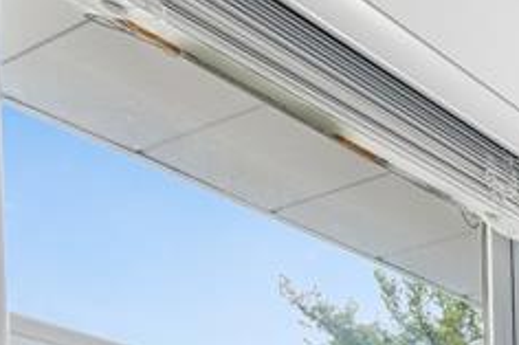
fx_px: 749
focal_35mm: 52
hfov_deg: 17.7
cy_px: 710
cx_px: 1113
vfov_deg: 17.5
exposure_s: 1/20
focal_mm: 8
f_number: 8
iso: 200
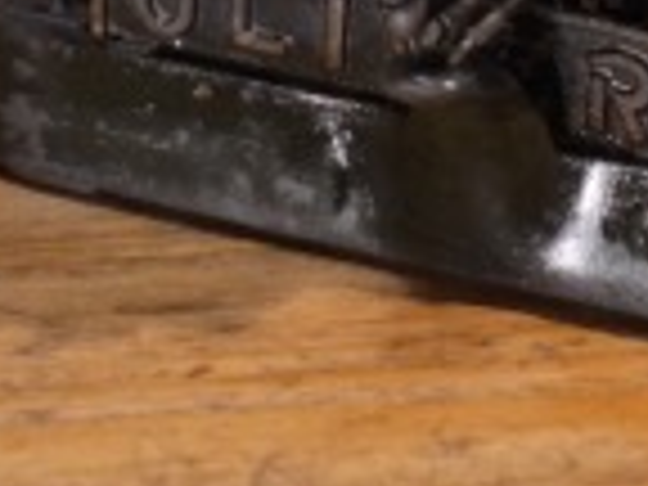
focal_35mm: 213
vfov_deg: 6.8
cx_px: 590
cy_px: -324
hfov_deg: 9.3
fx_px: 3987
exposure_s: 1/160
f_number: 3.2
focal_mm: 35
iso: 3200
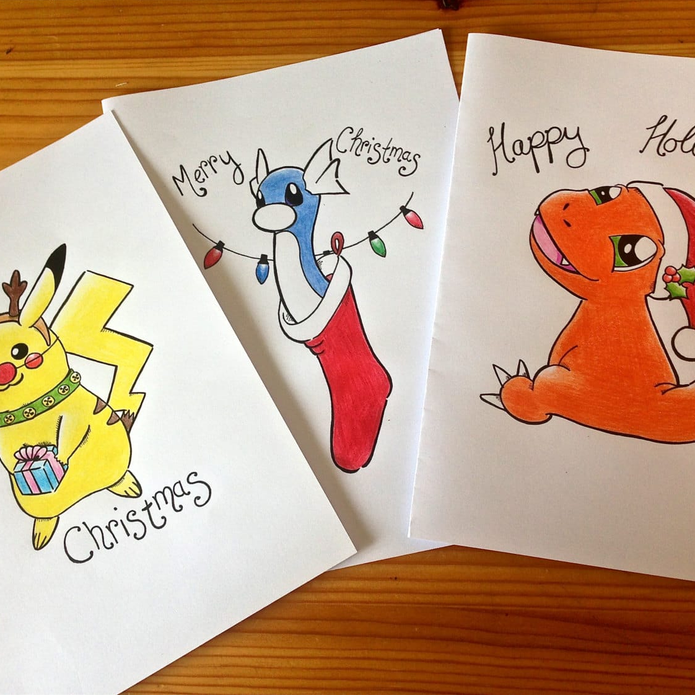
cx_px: 330
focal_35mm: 39
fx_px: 886
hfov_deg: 42.8
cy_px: 347
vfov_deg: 42.8
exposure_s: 1/24
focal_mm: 4.12
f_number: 2.4
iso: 50
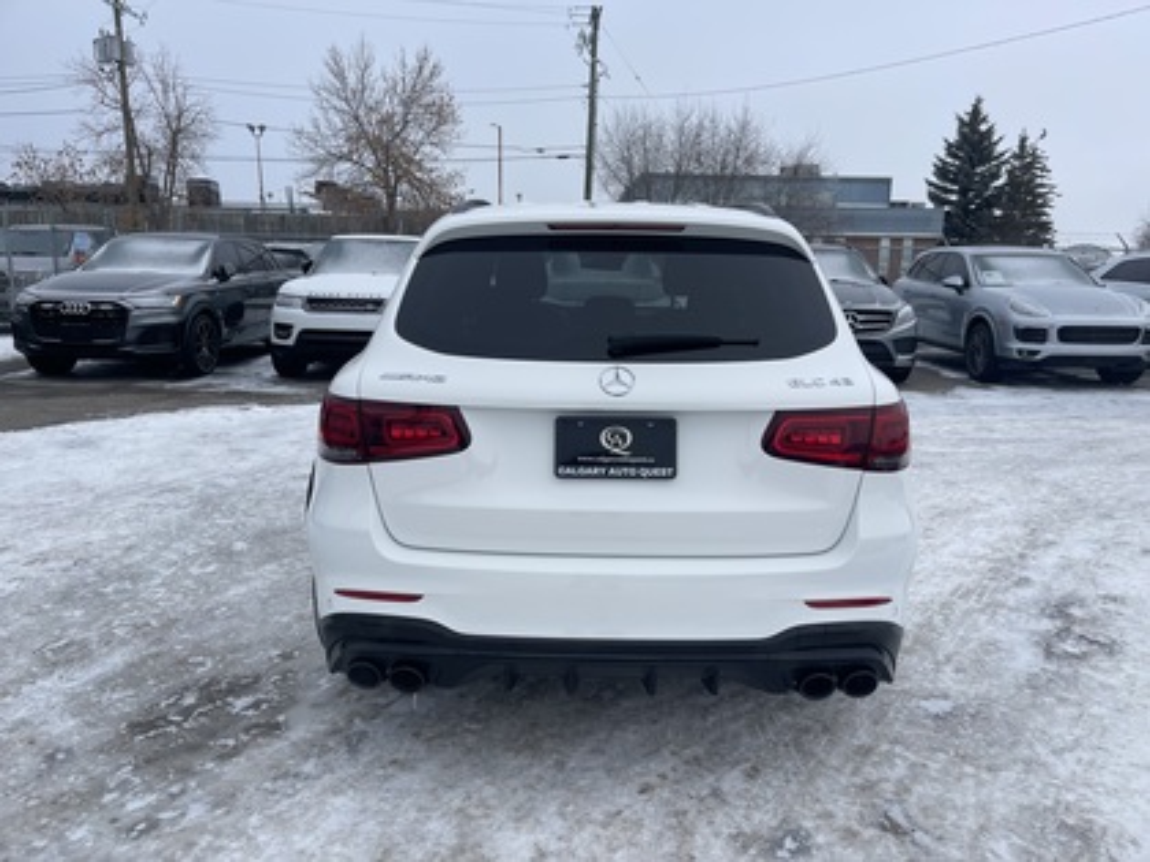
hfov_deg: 69.4
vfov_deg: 54.9
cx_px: 575
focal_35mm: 25
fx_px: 831
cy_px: 431
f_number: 1.6
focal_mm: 5.1
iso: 32
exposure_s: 1/1618
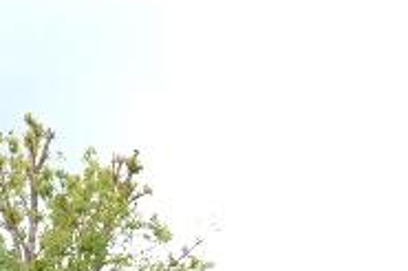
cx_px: 419
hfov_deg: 23.4
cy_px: 575
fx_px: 940
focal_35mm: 83
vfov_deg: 13.5
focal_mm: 10
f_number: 5.6
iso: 250
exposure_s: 1/250
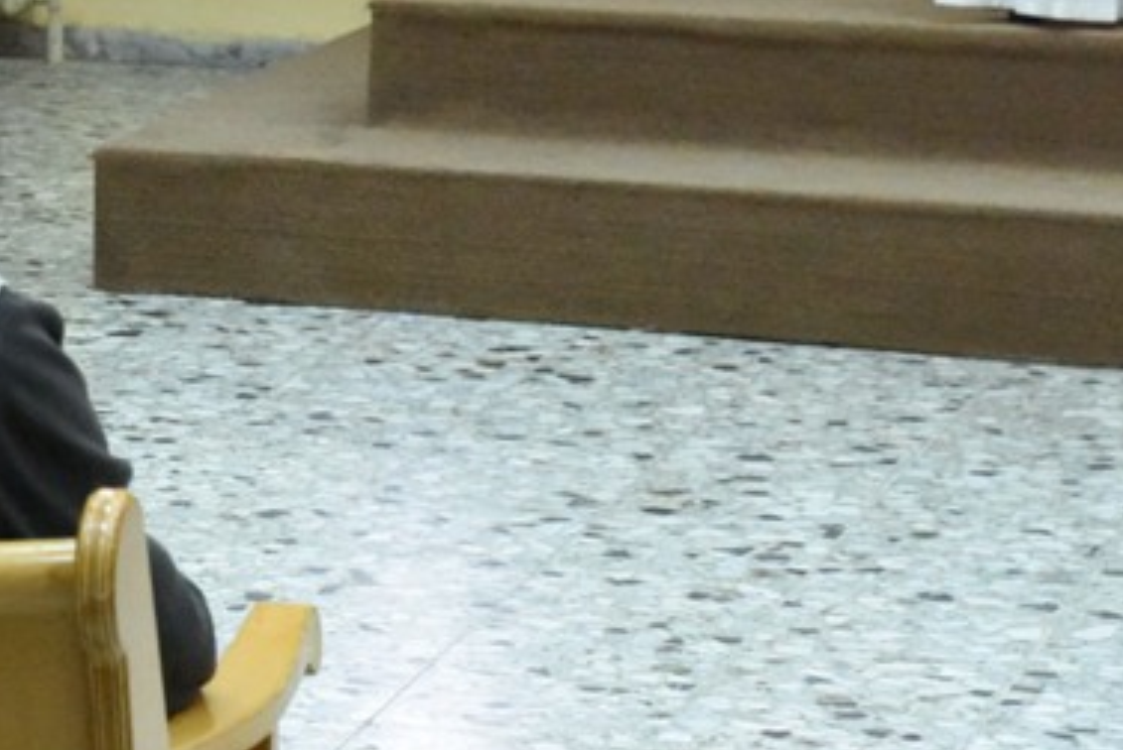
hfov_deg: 10.5
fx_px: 5931
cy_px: -129
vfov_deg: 7.2
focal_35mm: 190
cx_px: -390
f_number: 8
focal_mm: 70
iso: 12800
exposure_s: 1/250
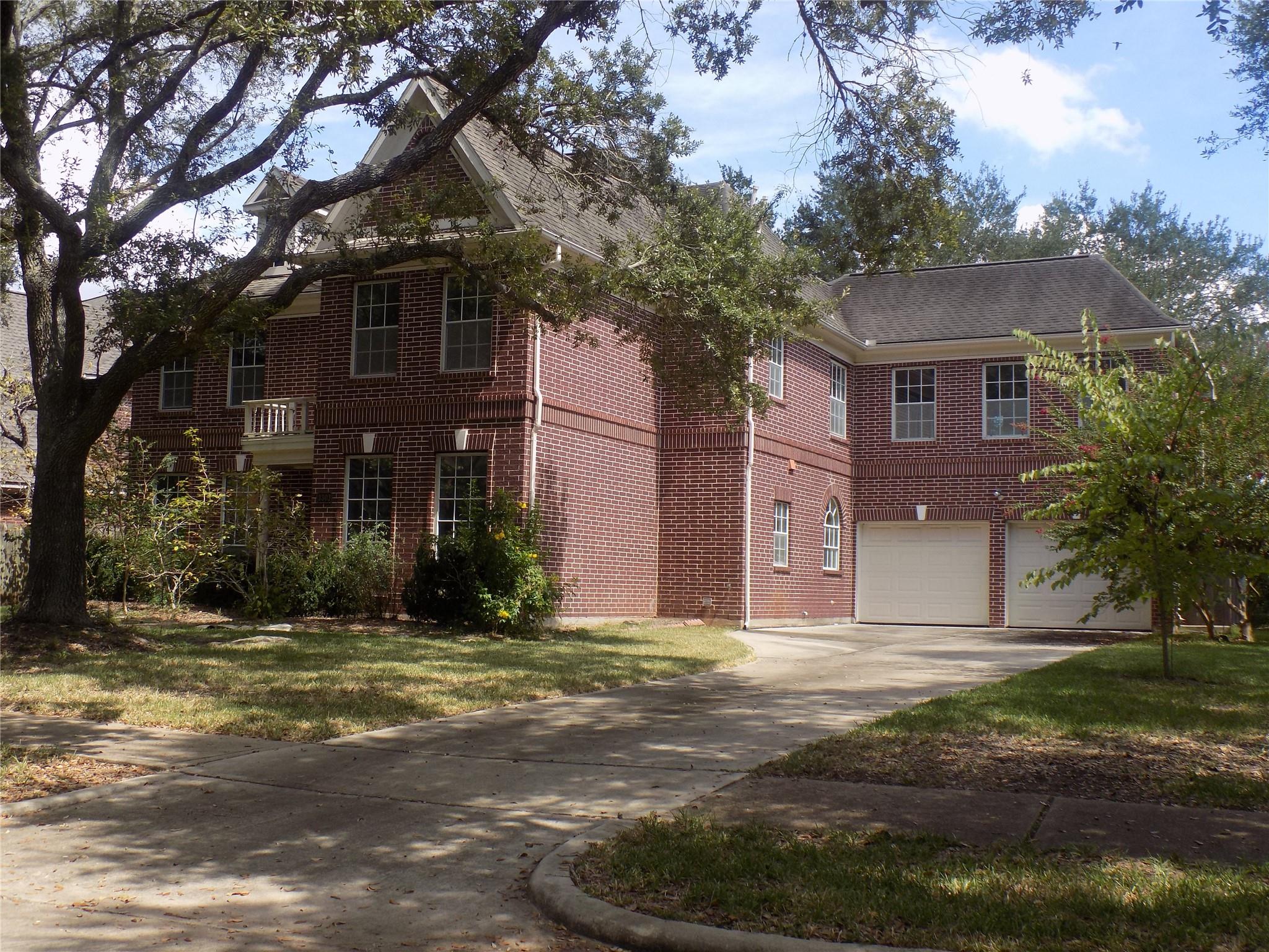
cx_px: 634
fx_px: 1356
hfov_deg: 50.1
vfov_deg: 38.7
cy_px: 476
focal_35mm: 37
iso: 80
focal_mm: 6.6
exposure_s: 1/500
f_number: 3.5
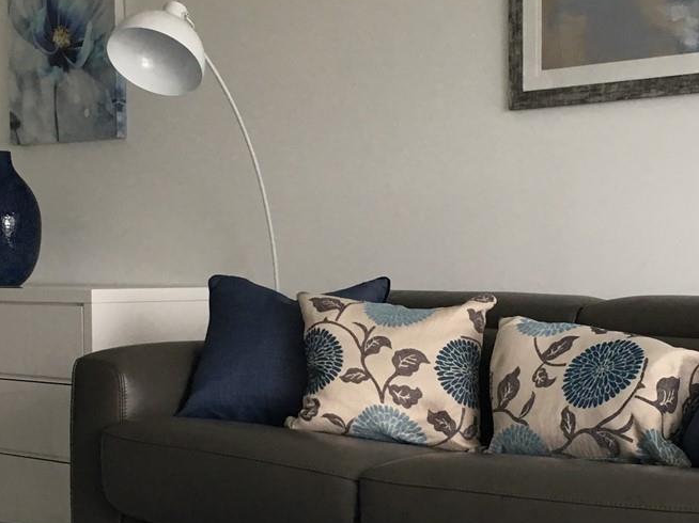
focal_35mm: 71
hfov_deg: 27.4
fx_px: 1433
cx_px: 341
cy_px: 356
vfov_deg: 20.6
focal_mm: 4.15
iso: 40
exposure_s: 1/30
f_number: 2.2
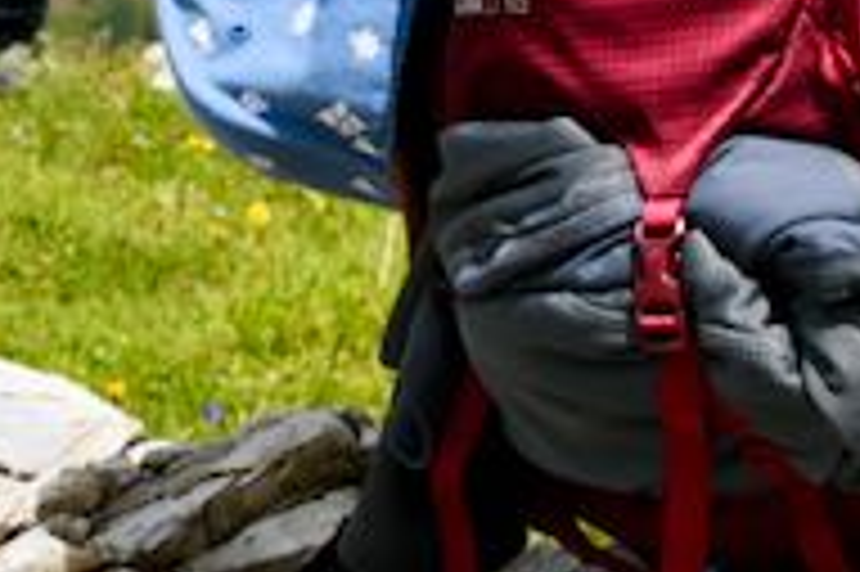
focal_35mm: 242
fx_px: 5776
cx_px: -68
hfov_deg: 8.5
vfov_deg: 5.5
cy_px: -869
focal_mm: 28
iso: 100
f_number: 9
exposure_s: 1/320
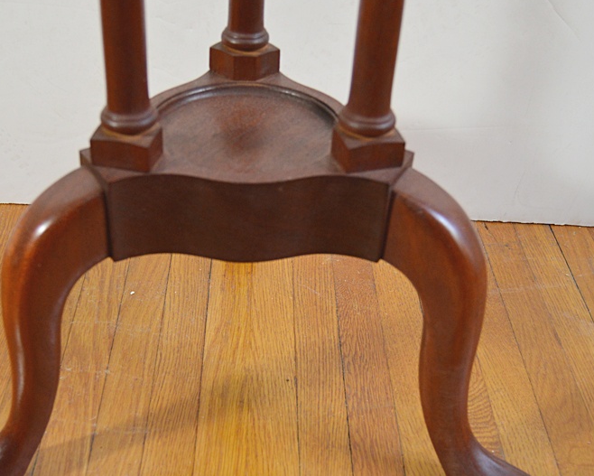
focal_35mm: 47
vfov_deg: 32.0
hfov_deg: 39.2
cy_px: 289
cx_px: 220
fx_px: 827
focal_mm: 22
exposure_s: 1/60
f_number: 3.5
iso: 800
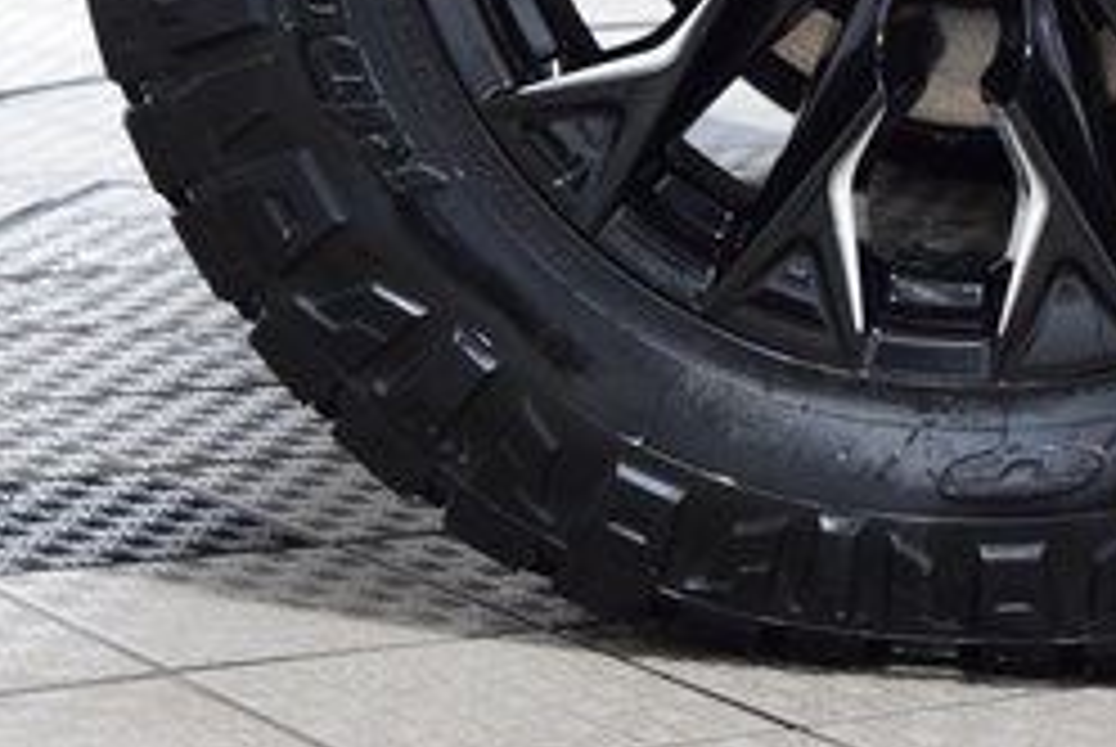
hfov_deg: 13.8
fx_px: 4562
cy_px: -191
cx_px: 963
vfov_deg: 9.2
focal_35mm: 147
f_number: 6.3
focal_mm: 38
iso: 1250
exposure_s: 1/15
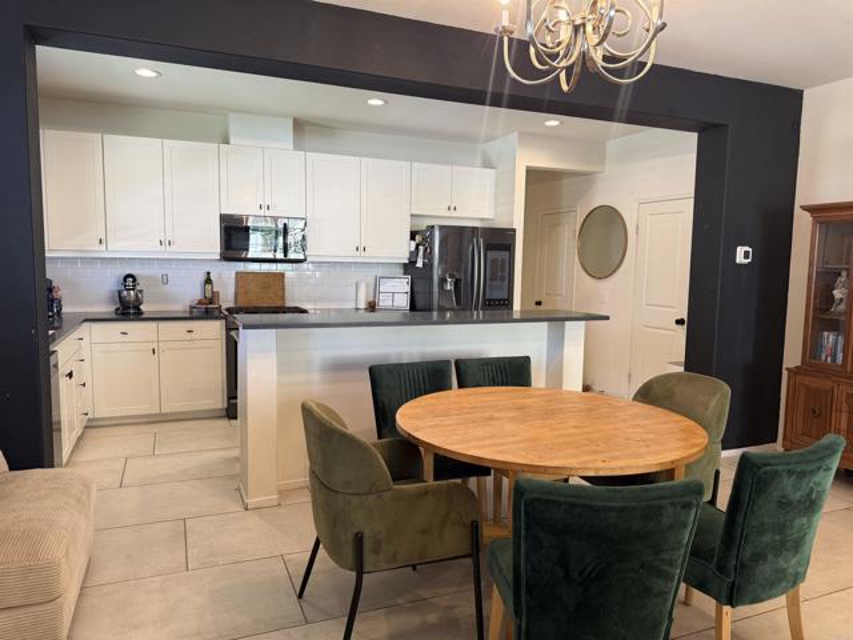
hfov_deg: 71.6
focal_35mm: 24
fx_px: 591
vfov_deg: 56.8
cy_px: 320
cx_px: 426
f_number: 1.78
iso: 160
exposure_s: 1/60
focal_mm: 6.76
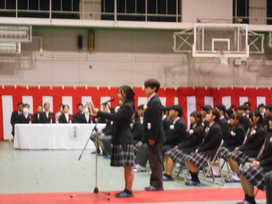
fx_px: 778
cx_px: 136
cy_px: 102
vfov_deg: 14.9
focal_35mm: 99
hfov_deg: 19.8
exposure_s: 1/10
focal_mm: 17.6
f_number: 5.5
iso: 800
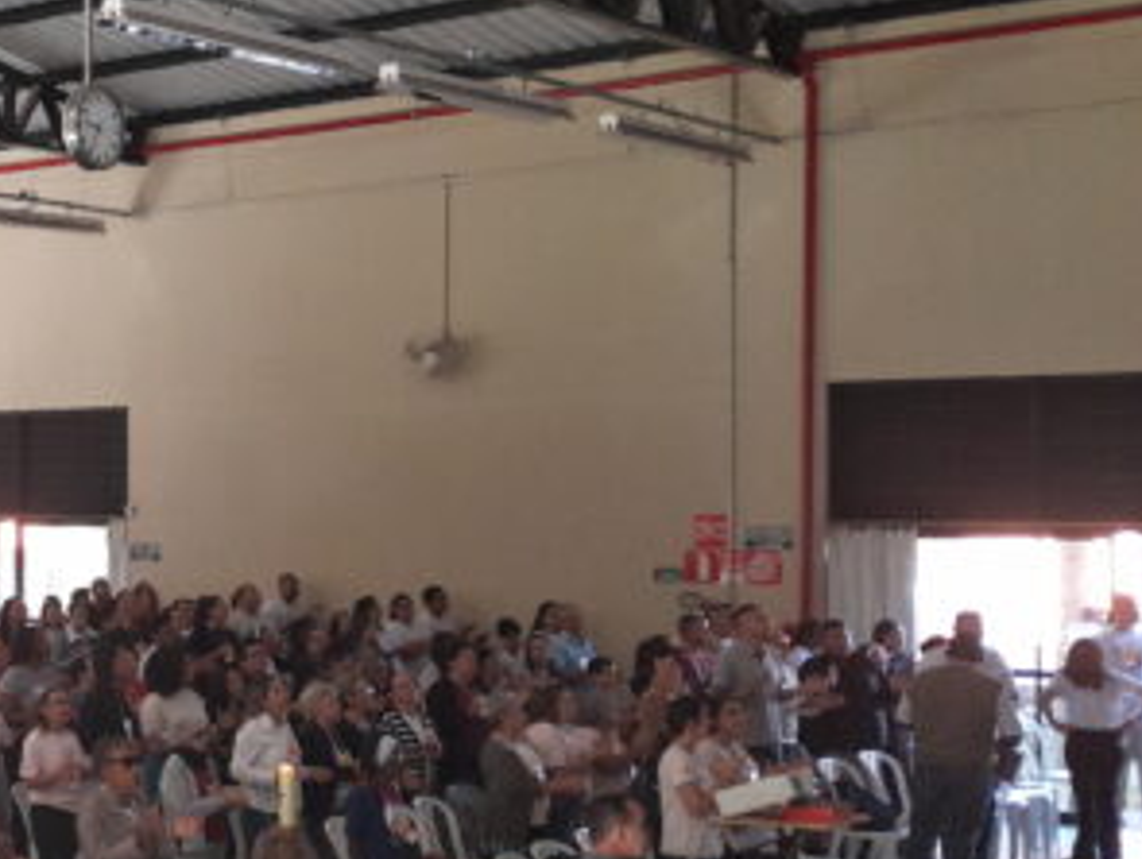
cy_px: 507
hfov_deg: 25.7
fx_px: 2147
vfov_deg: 22.6
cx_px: -333
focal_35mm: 65
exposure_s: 1/60
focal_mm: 4.6
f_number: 2
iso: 125
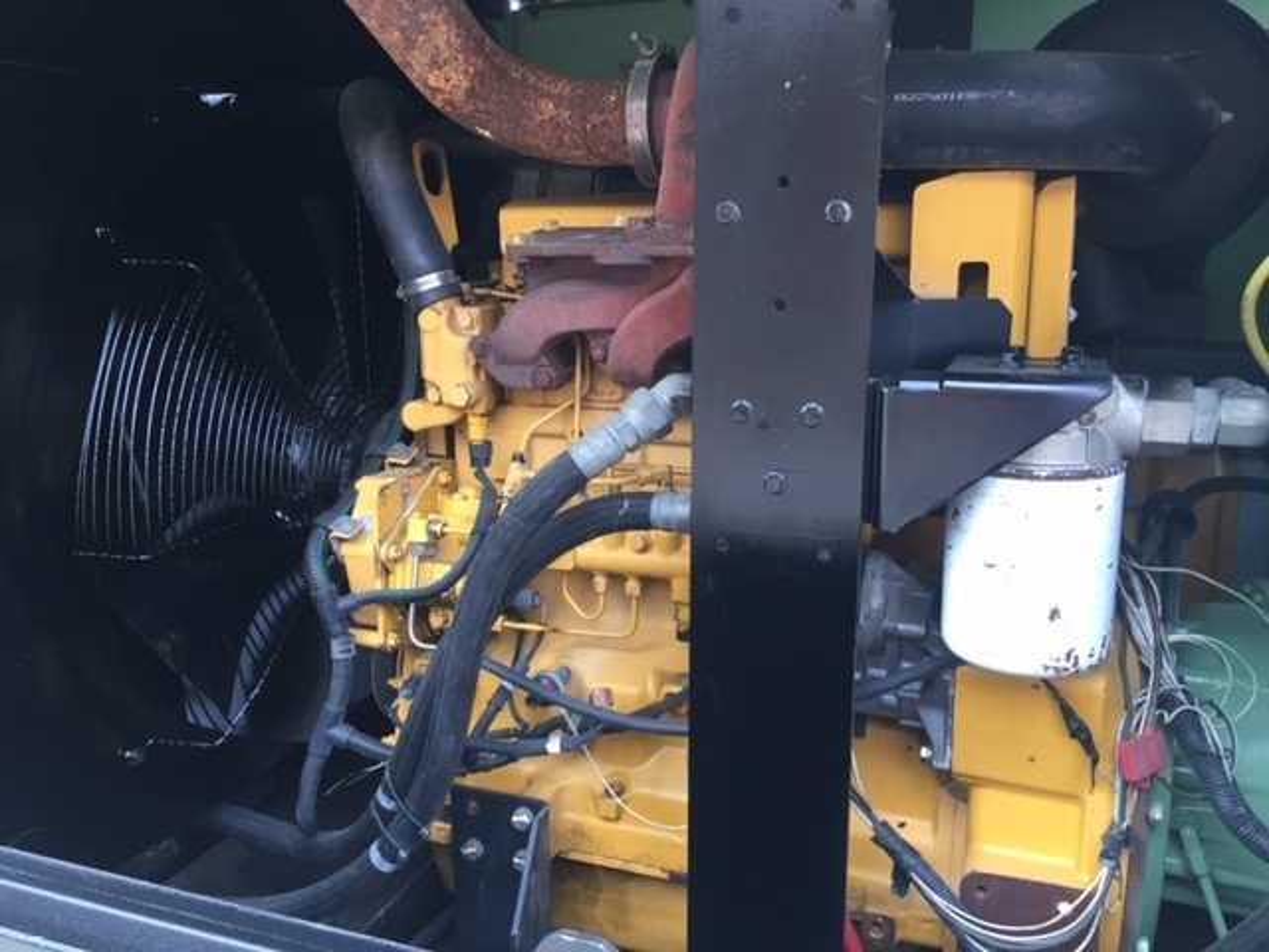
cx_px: 634
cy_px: 476
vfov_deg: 48.2
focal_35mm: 29
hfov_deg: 61.7
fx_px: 1063
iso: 32
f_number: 2.2
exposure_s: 1/40
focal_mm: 4.15
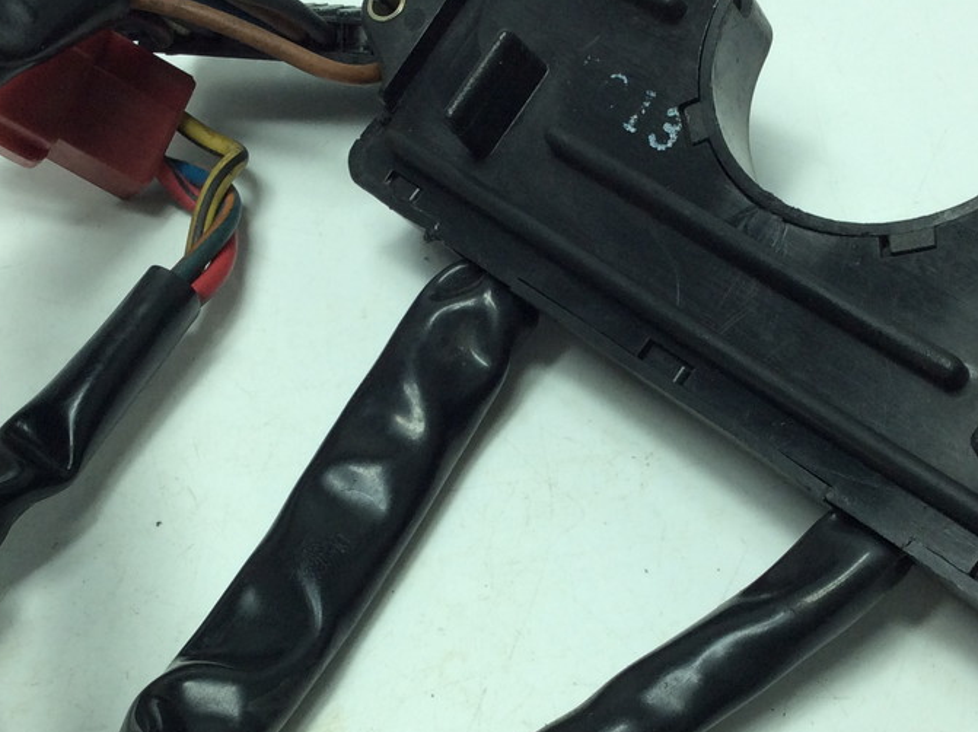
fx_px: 1722
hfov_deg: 31.7
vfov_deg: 24.0
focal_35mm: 61
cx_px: 490
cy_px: 436
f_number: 2.4
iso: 32
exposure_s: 1/338
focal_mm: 3.3
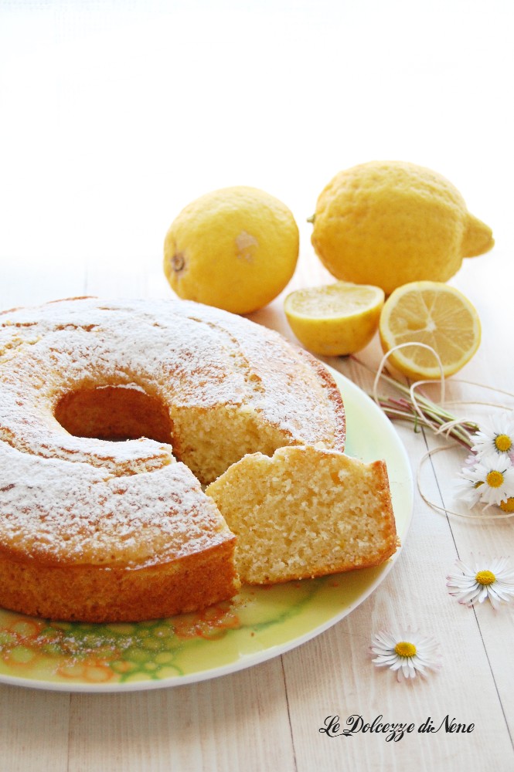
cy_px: 386
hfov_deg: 20.1
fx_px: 1448
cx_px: 257
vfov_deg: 29.9
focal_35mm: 68
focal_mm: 45
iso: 800
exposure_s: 1/40
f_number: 5.3
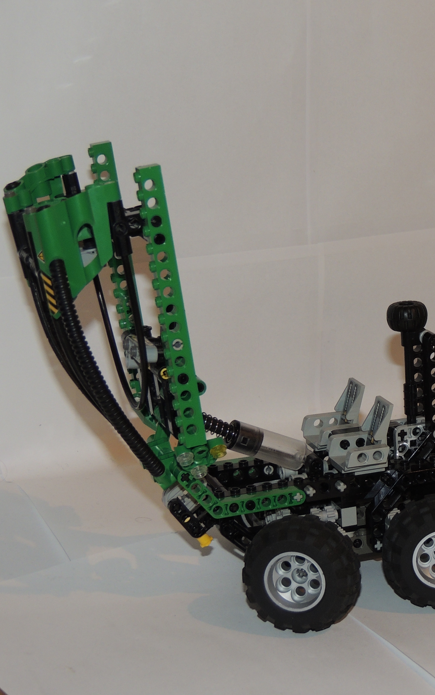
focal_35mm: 85
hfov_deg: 15.0
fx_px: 1612
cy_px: 347
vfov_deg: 24.4
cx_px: 457
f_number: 3.7
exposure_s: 1/50
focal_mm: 10.7
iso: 200
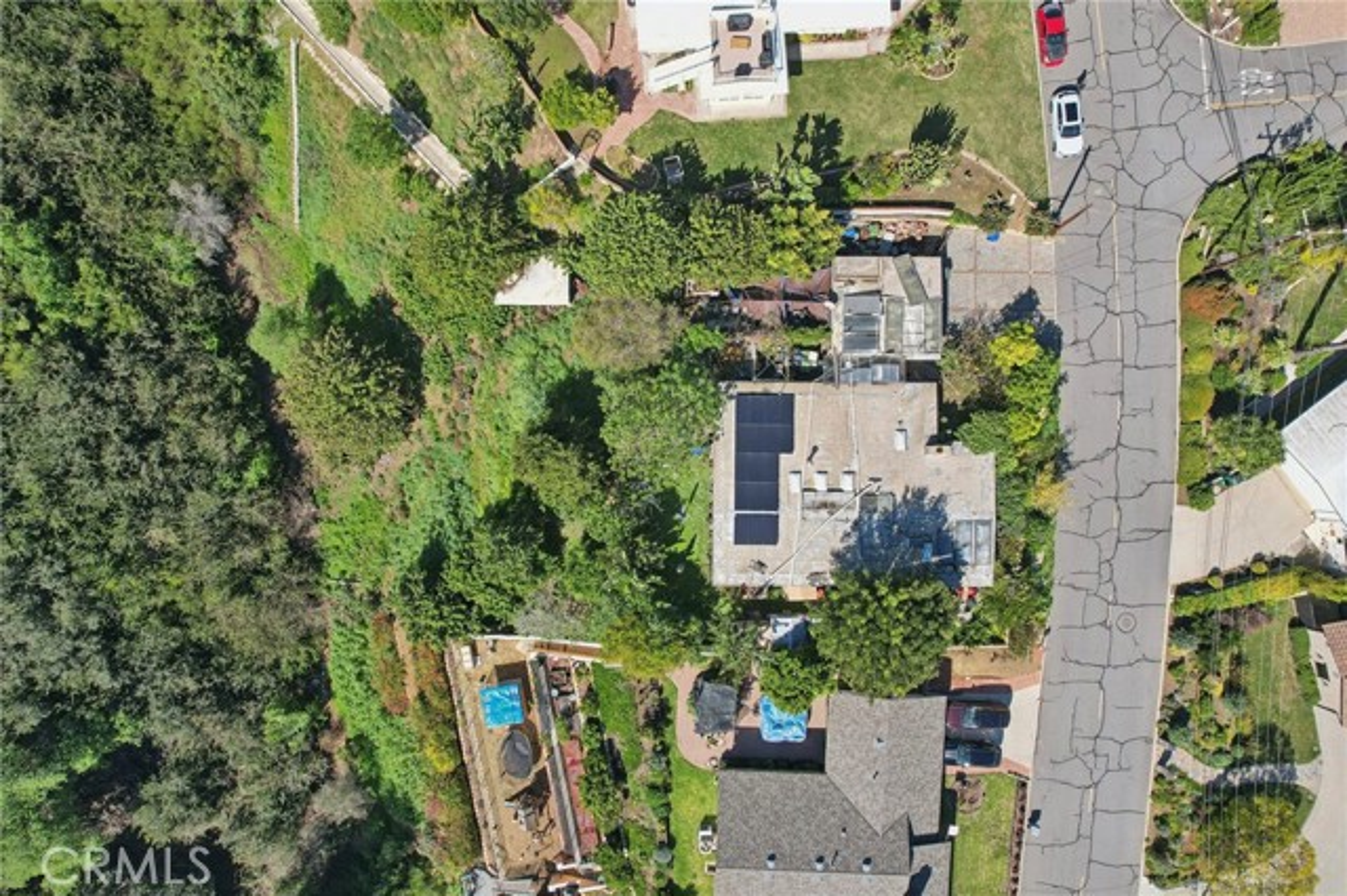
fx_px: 823
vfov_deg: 57.2
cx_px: 674
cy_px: 448
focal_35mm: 22
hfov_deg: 78.6
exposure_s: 1/1250
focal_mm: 8.4
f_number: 2.8
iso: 100
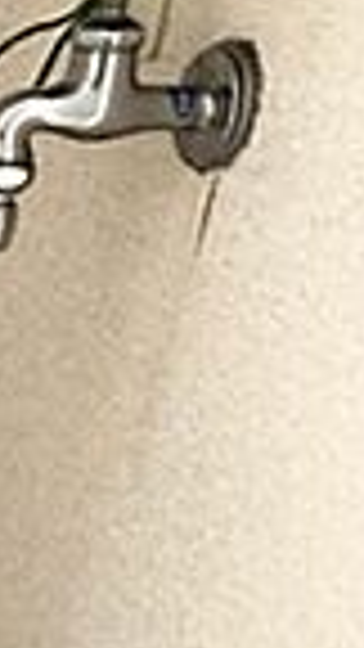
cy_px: 652
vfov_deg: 19.1
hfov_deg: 8.2
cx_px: -935
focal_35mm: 109
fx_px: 1870
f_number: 1.78
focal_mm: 6.86
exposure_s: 1/22
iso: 2000
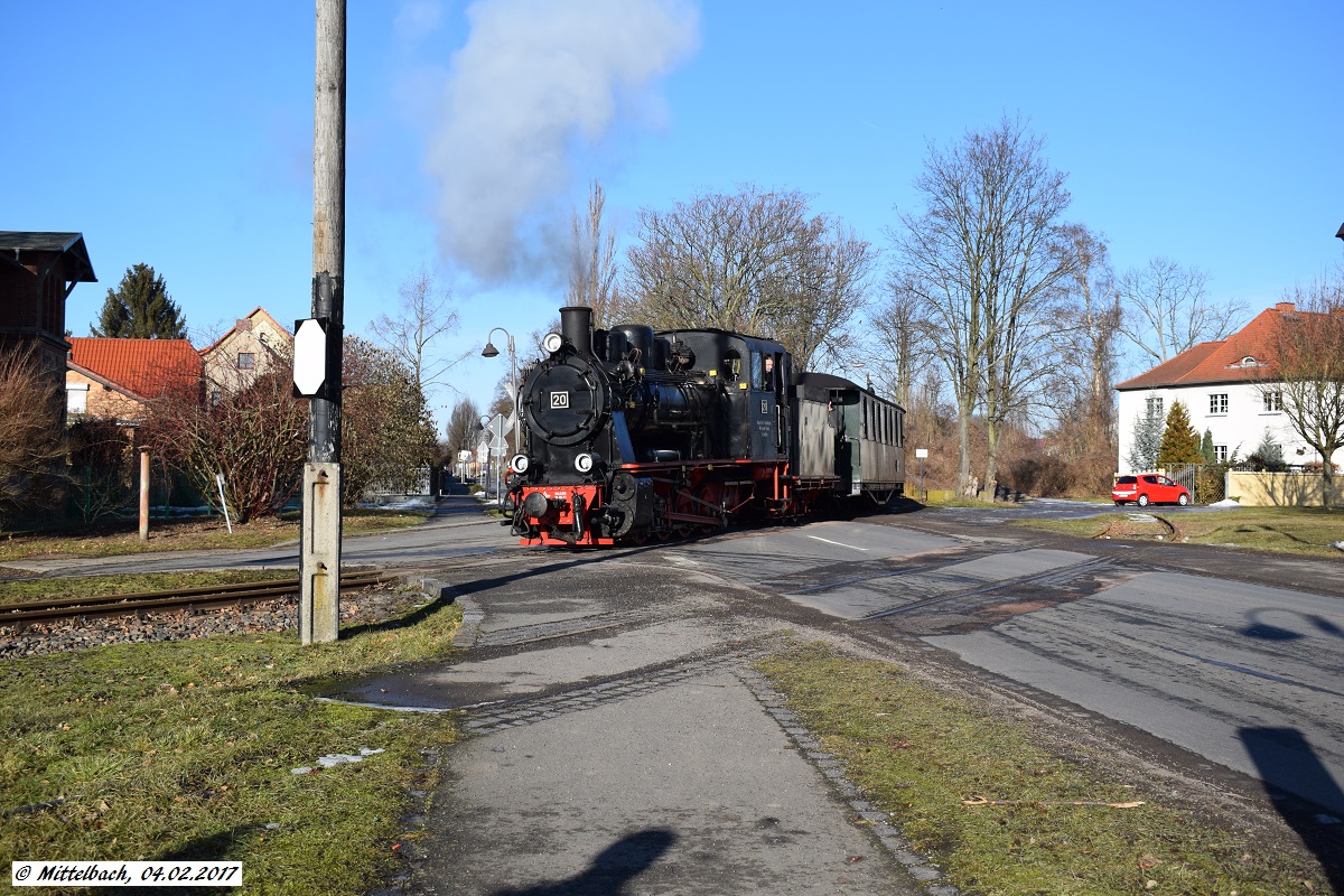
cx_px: 672
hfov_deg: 47.9
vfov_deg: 33.0
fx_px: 1512
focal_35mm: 40
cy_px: 448
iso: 400
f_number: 6.3
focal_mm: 27
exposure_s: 1/1600
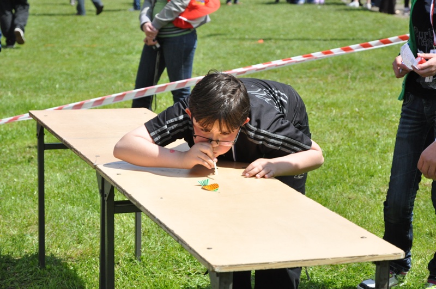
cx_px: 218
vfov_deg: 13.4
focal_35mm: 102
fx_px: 1234
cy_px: 144
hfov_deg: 20.0
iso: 1250
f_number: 5.6
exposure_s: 1/4000
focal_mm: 68
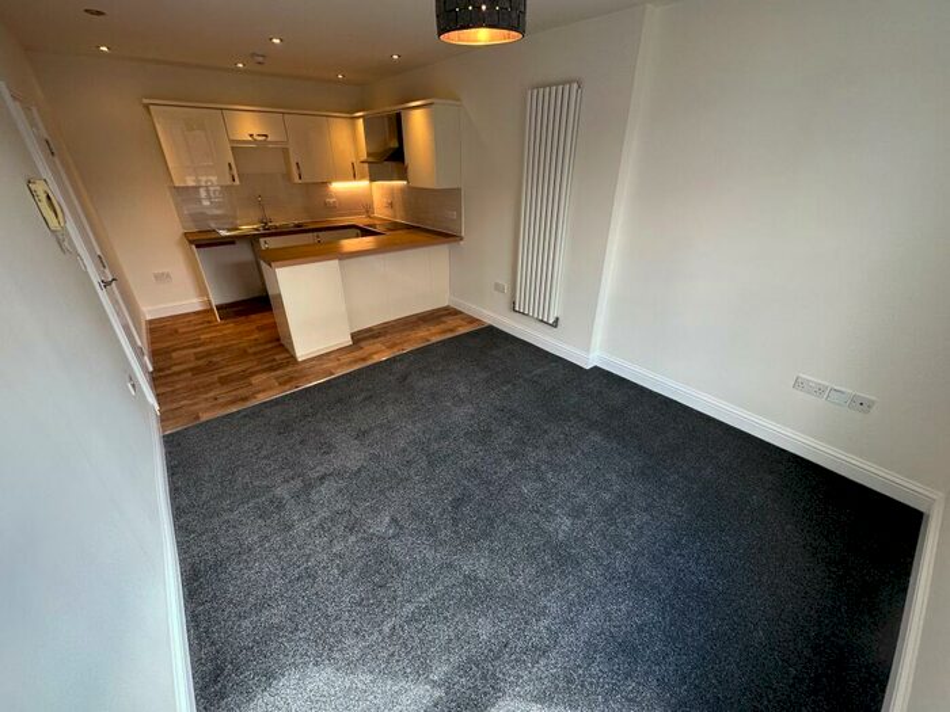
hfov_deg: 102.1
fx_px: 384
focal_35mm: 14
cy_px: 356
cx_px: 475
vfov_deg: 85.7
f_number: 2.2
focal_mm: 2.22
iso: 100
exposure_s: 1/100
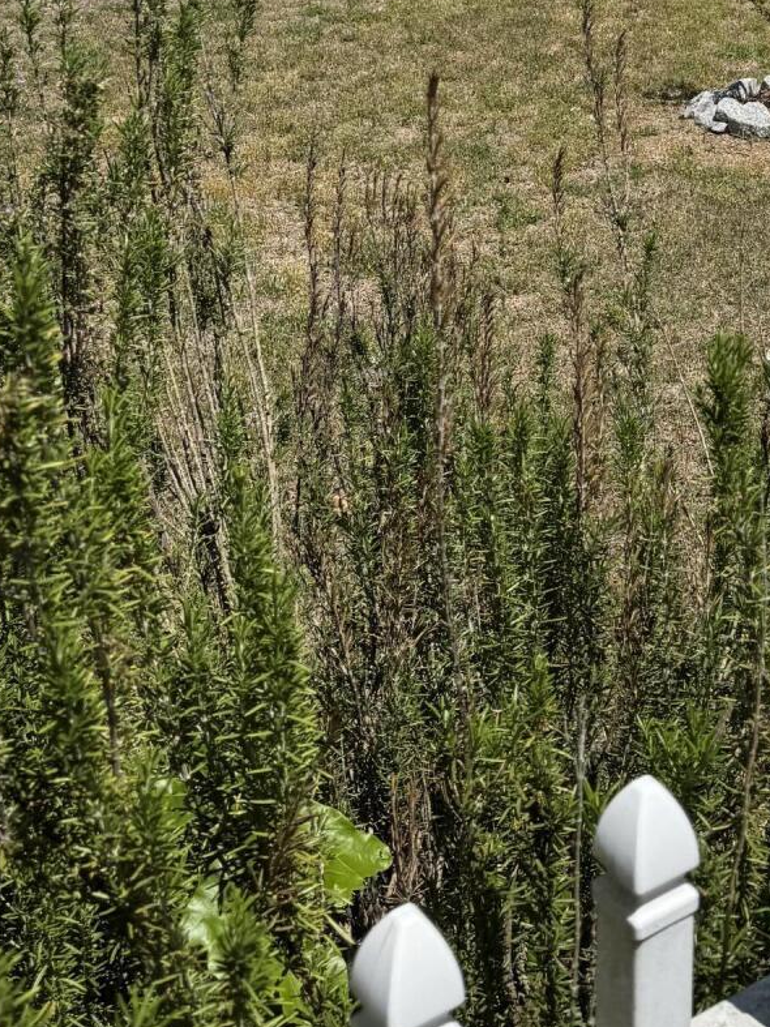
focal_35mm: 61
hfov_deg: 23.7
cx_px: 608
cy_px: -73
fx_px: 1810
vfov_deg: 29.0
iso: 80
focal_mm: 6.76
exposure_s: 1/4950
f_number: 1.78
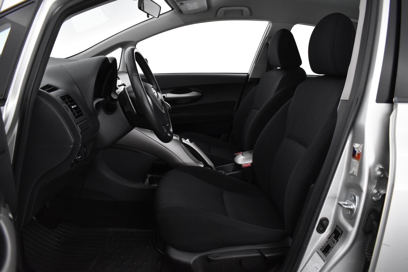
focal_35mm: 27
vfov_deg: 47.9
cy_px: 136
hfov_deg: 67.4
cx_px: 204
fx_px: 306
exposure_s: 1/80
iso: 3200
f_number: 4.5
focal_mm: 18
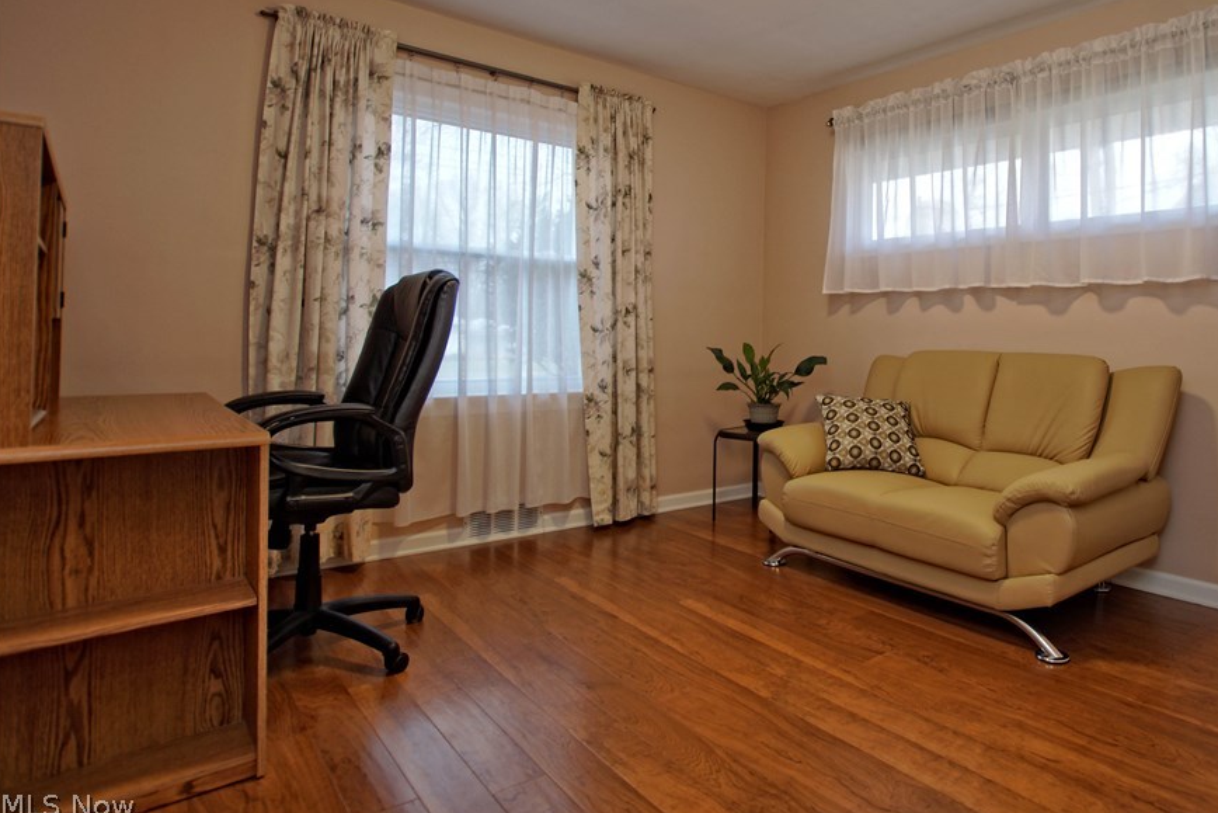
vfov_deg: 59.9
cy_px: 322
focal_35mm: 21
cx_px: 755
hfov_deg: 80.8
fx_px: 698
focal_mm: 11
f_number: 4.5
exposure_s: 1/8
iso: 100
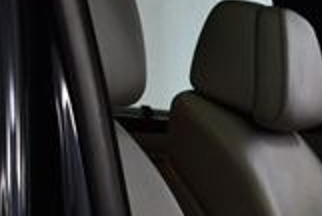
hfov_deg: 12.9
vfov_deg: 9.2
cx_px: 592
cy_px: 372
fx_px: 1281
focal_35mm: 143
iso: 800
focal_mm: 18
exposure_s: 1/125
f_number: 3.5
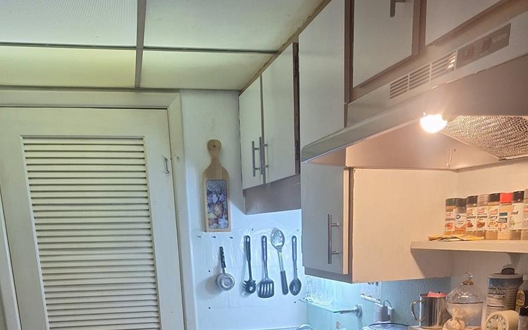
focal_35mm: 38
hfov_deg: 51.5
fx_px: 547
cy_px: 402
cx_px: 252
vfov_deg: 28.8
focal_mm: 5.54
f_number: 1.8
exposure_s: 1/40
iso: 64
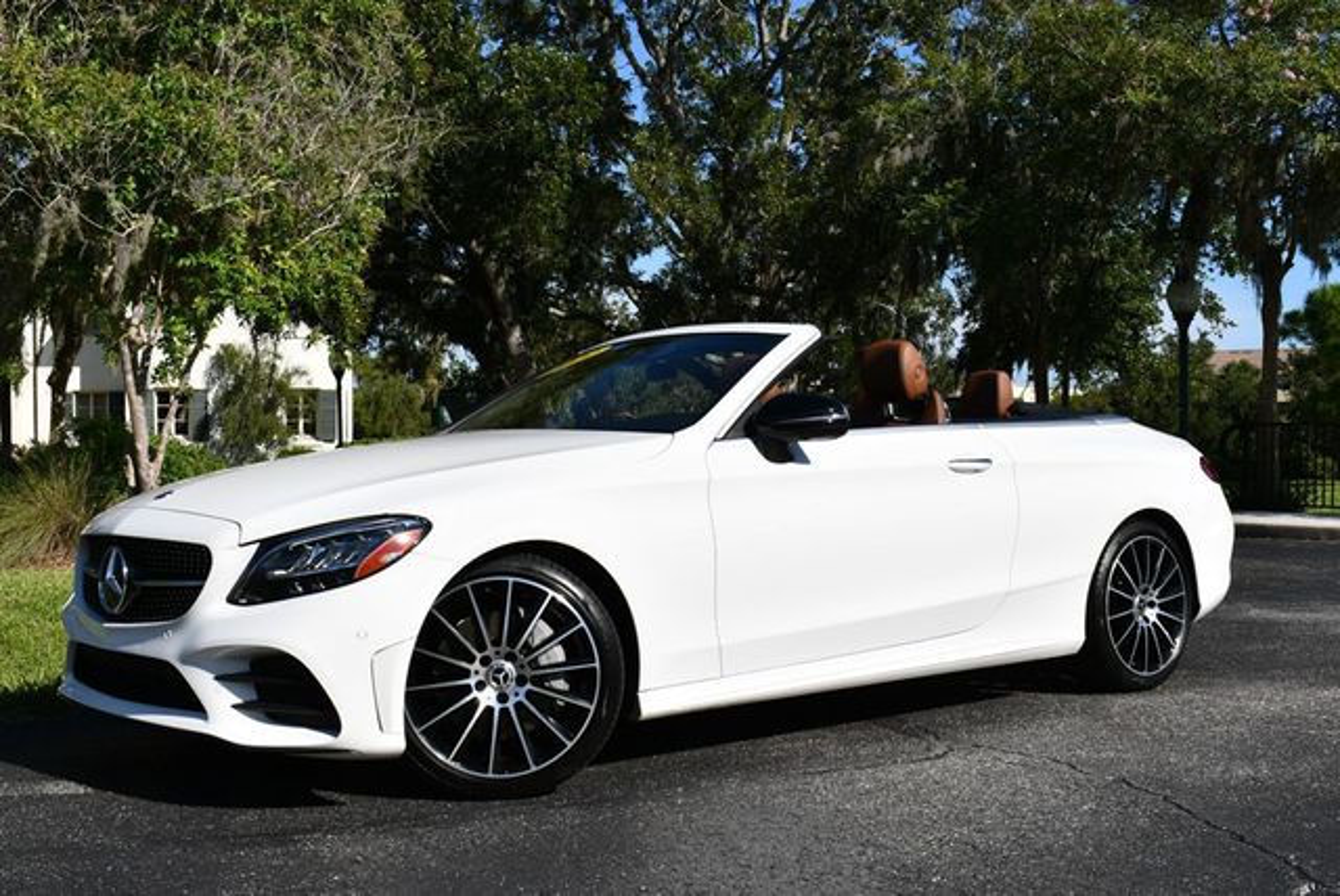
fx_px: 1639
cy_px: 448
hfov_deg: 44.5
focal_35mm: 44
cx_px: 670
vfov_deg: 30.6
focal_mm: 22
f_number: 9
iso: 100
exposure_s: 1/320
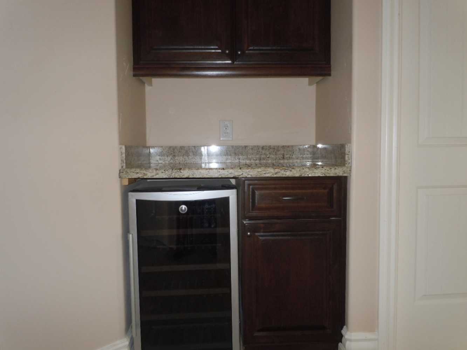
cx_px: 234
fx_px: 378
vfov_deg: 49.8
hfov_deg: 63.4
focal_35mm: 28
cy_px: 175
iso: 200
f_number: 3.7
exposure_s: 1/25
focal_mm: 5
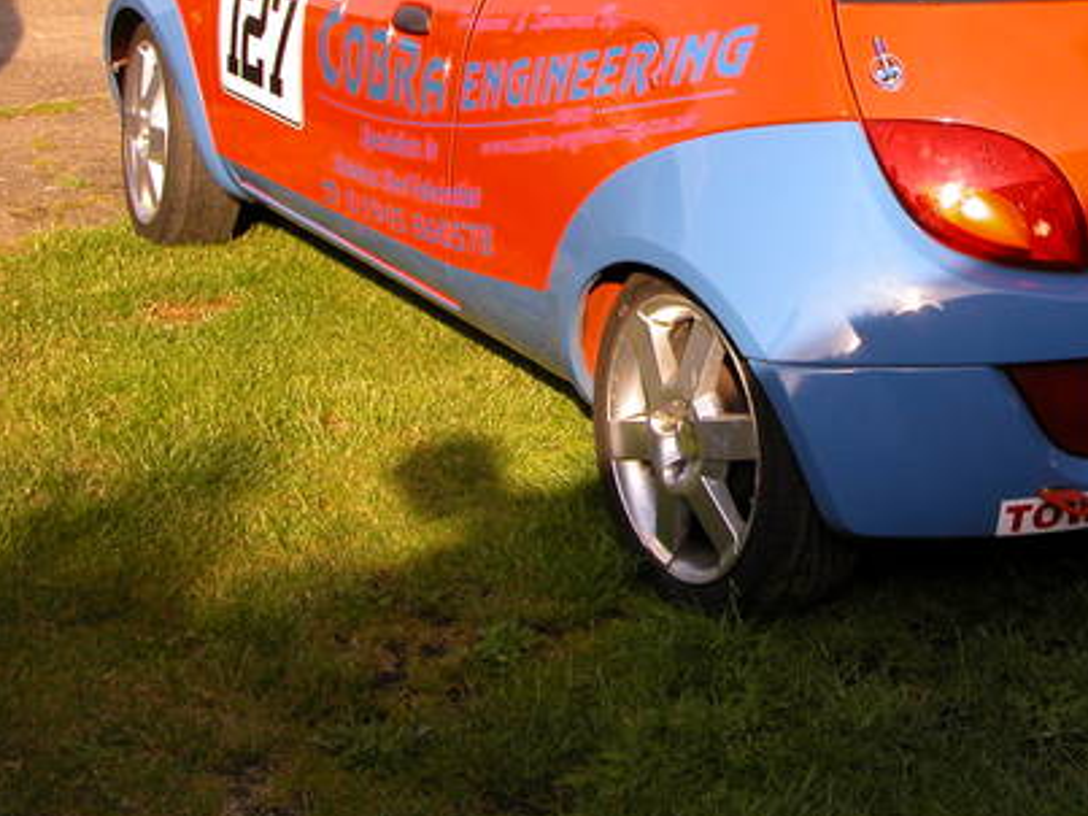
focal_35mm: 73
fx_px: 2294
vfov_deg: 20.0
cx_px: 853
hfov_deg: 26.2
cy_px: 186
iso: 100
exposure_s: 1/184
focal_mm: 11.6
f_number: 5.3
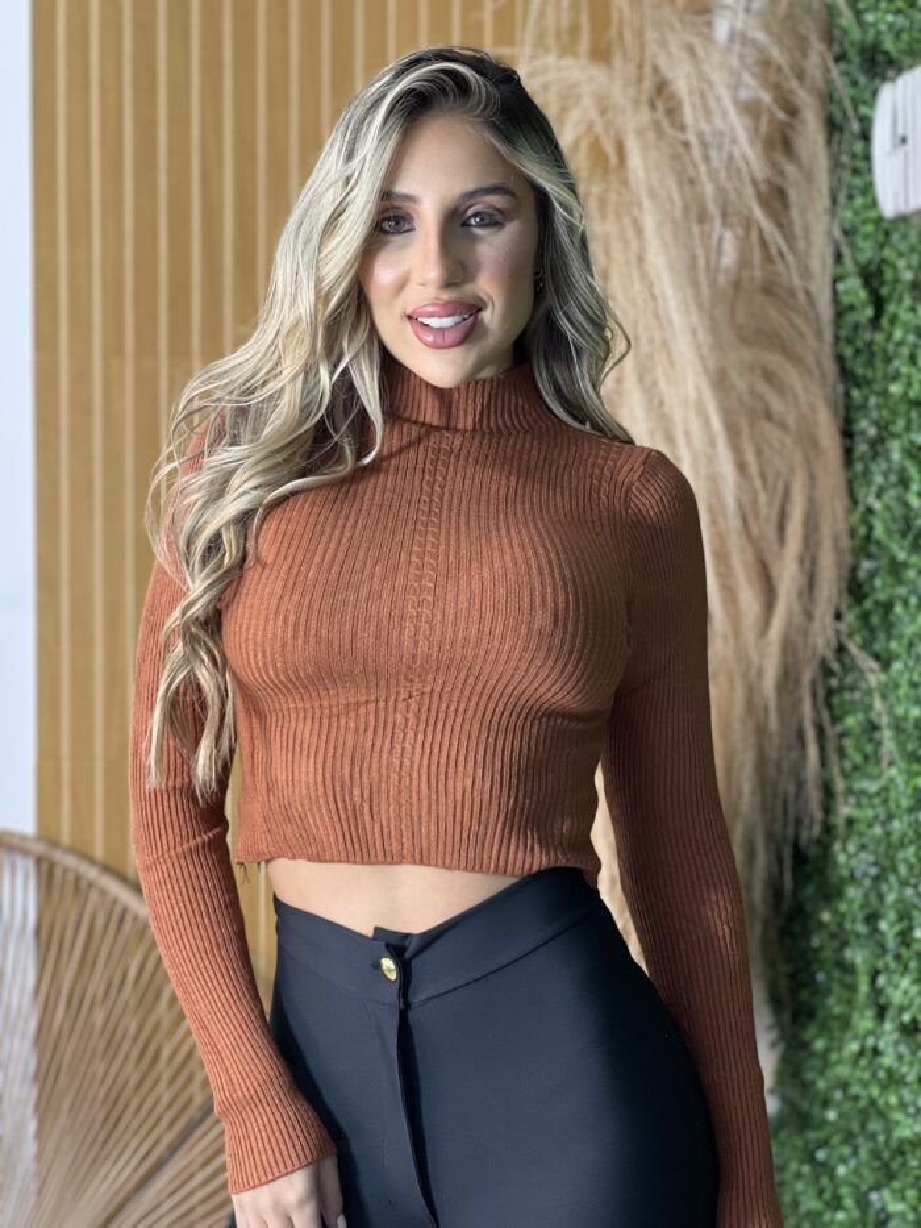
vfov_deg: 25.3
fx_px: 2731
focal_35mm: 77
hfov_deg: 19.1
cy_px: 614
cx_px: 460
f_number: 2.8
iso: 125
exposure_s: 1/40
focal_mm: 9
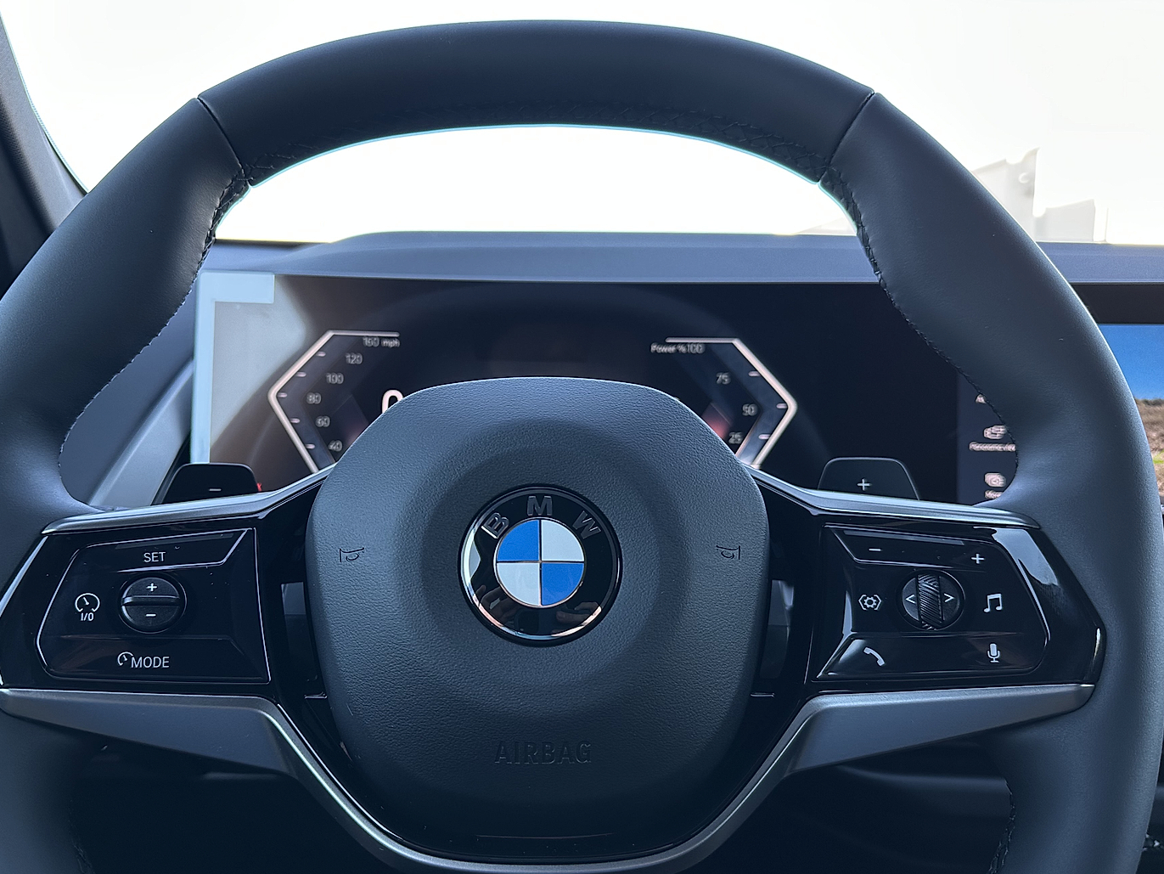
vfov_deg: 49.7
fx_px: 942
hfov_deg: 63.3
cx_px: 525
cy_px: 482
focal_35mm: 28
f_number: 1.78
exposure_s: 1/165
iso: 64
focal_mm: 6.86
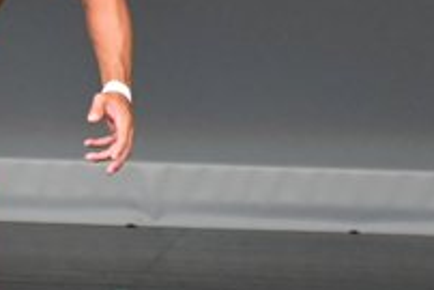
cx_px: -117
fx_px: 17336
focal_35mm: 1437
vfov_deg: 1.0
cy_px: 187
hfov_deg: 1.4
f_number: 5.6
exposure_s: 1/400
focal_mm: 250
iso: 5000
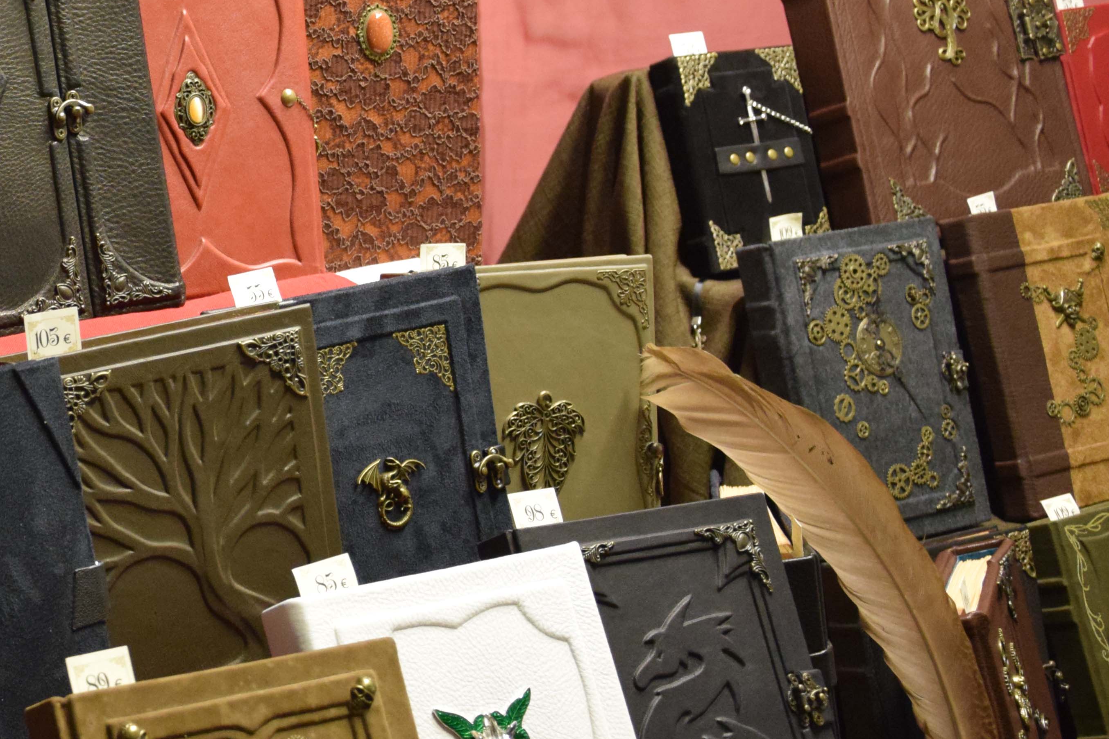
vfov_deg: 16.4
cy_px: 311
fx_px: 2560
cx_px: -4
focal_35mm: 83
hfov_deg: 23.4
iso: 2000
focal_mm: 25
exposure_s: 1/60
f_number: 4
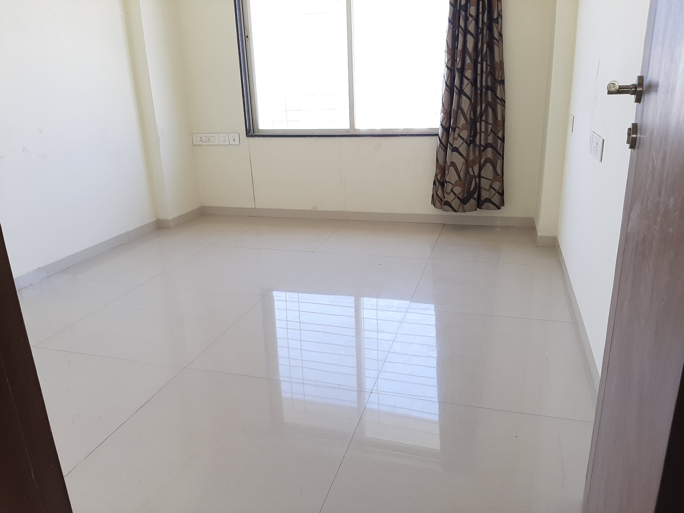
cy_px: 256
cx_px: 342
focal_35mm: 26
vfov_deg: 53.1
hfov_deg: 67.3
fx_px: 514
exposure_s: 1/137
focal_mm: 3.93
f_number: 1.7
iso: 40
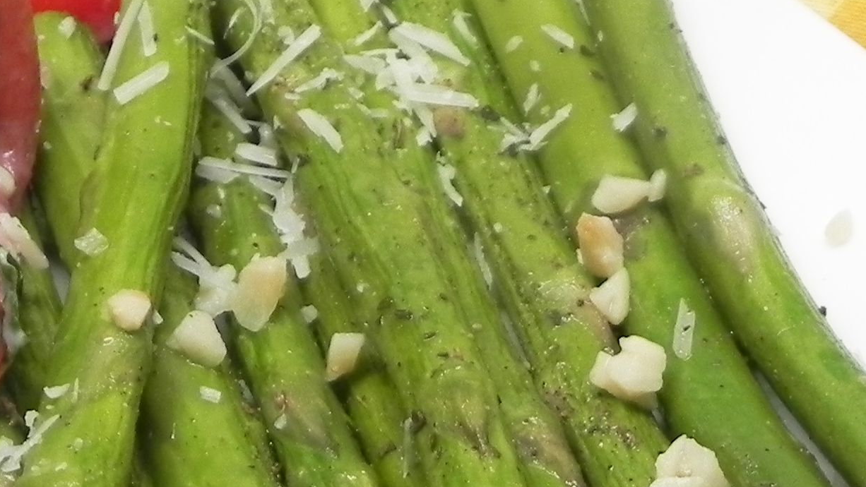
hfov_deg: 22.6
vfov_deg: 12.5
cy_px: 612
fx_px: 2159
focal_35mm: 94
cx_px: 539
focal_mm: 5.2
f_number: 2.8
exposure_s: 1/41.6
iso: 160
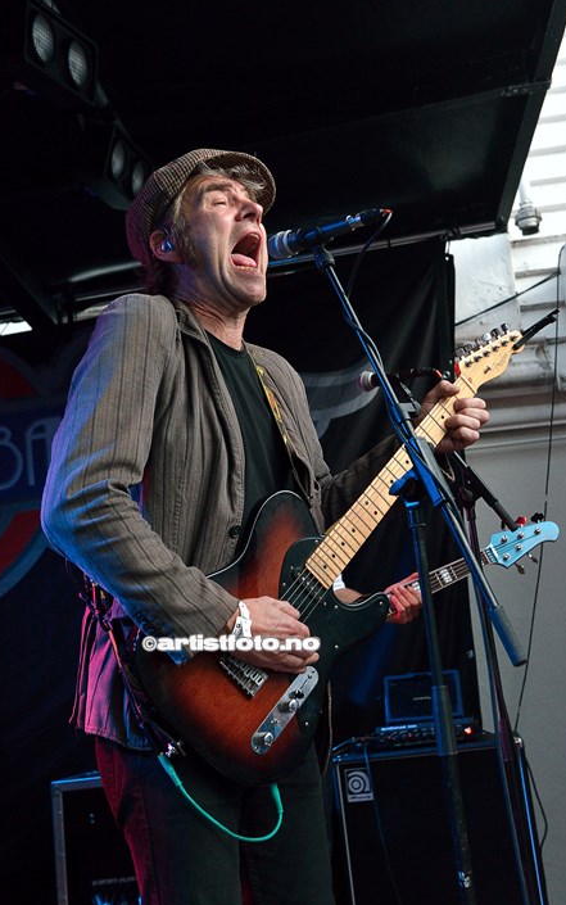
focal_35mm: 50
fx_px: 1233
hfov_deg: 25.8
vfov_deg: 40.3
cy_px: 449
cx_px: 298
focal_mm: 48
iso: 1250
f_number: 5.6
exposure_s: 1/800
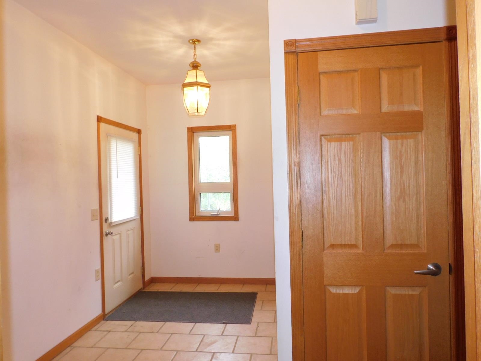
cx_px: 240
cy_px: 180
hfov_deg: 71.6
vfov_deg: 56.8
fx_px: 333
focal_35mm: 24
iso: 200
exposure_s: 1/30
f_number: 3.3
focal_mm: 4.3
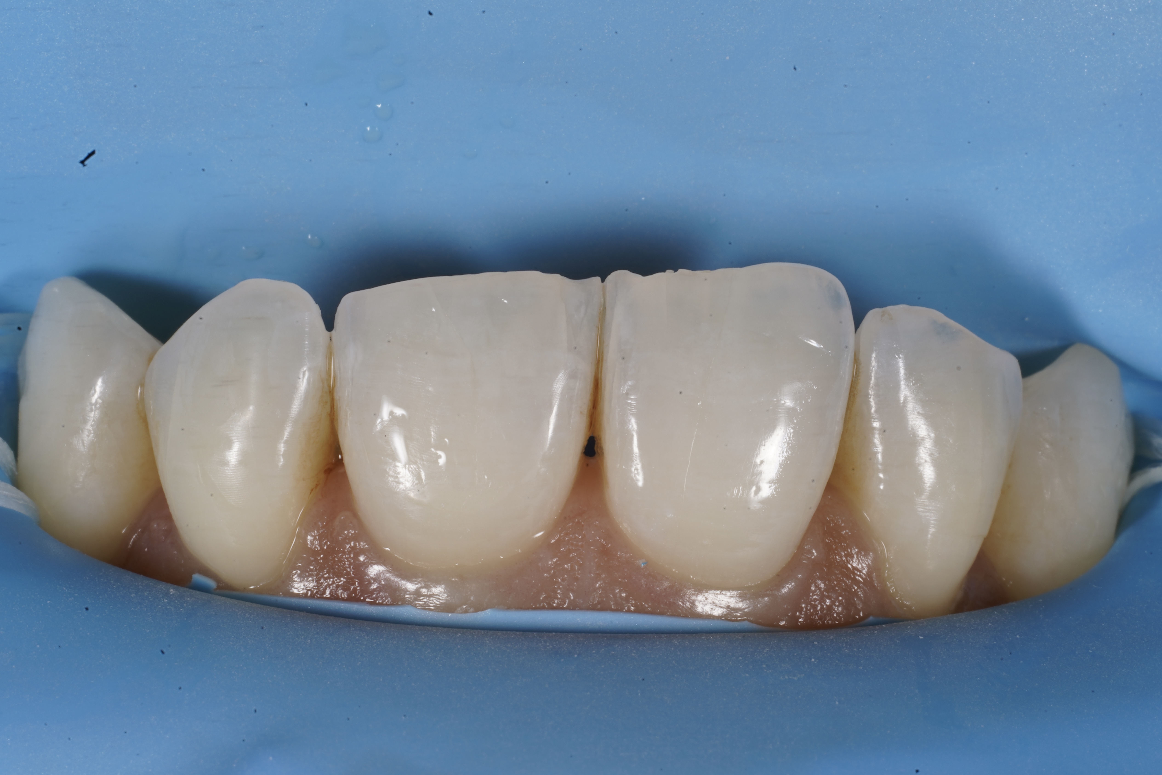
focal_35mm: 105
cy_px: 388
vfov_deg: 13.0
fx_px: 3389
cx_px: 581
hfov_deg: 19.5
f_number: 22
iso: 125
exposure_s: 1/200
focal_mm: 105
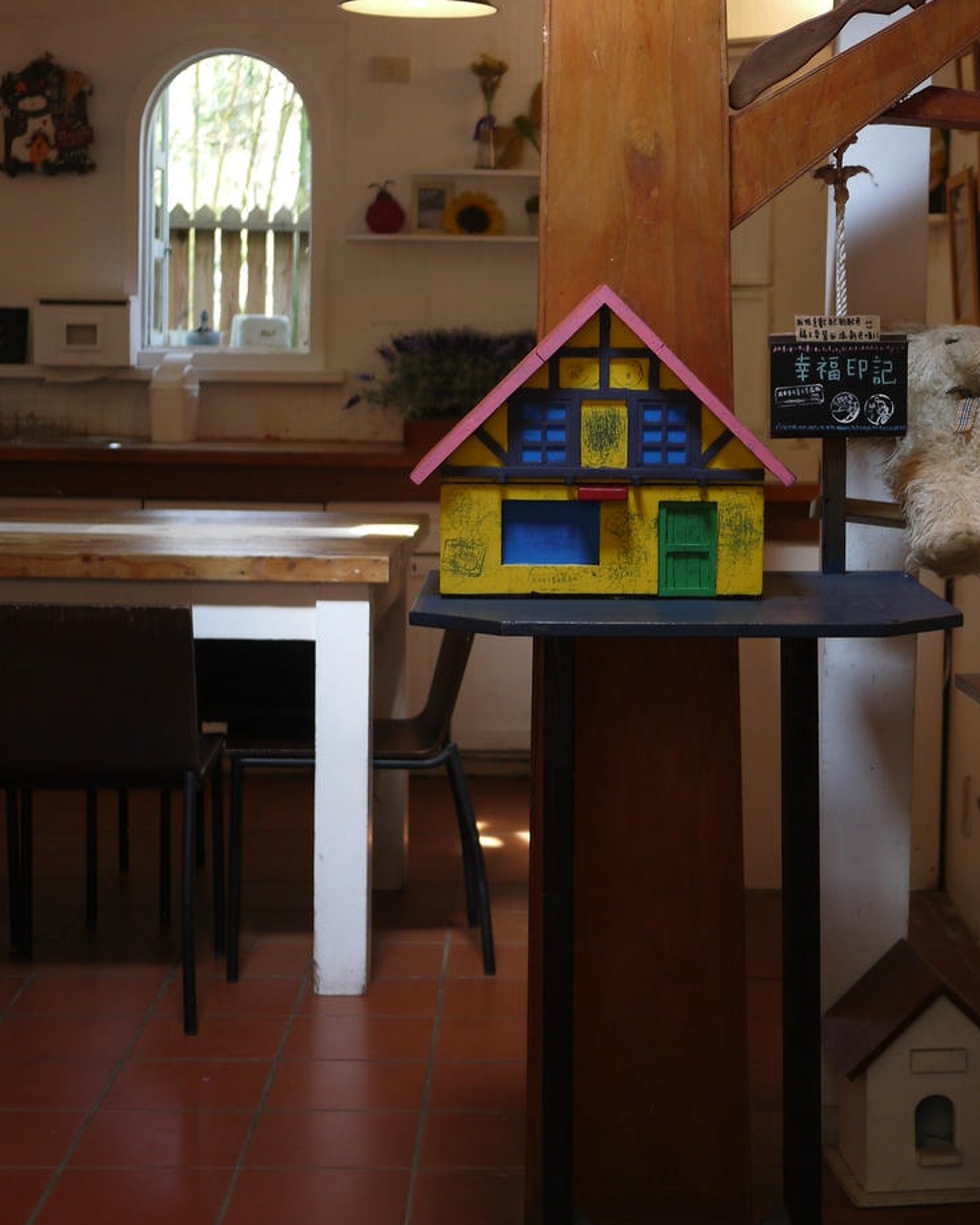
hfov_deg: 22.4
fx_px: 2466
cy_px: 440
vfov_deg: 27.8
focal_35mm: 68
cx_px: 645
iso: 160
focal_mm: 20
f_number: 1.7
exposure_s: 1/125
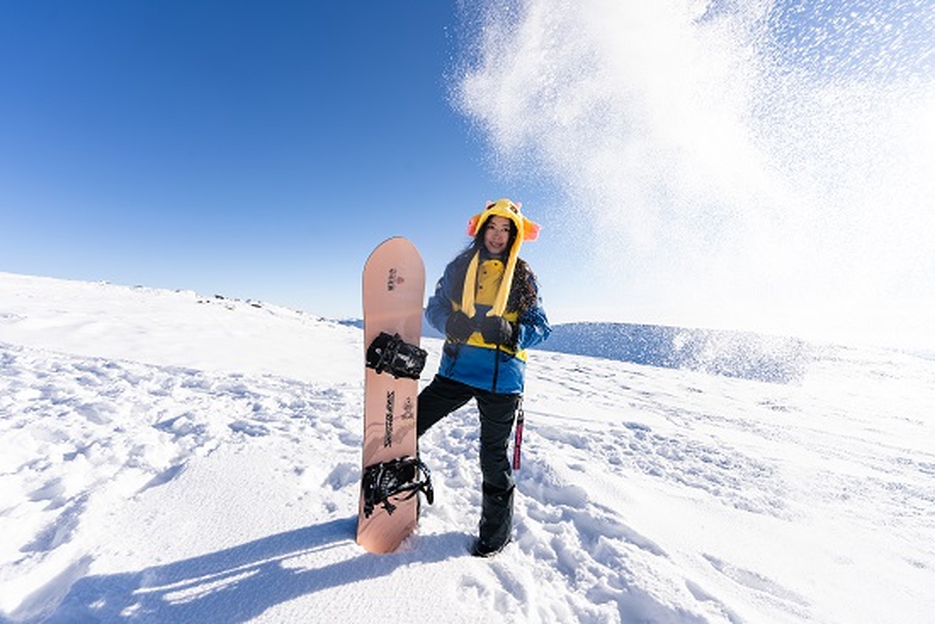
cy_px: 312
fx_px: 364
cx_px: 468
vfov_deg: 81.2
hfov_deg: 104.2
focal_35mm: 14
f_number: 8
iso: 320
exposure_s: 1/640
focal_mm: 14
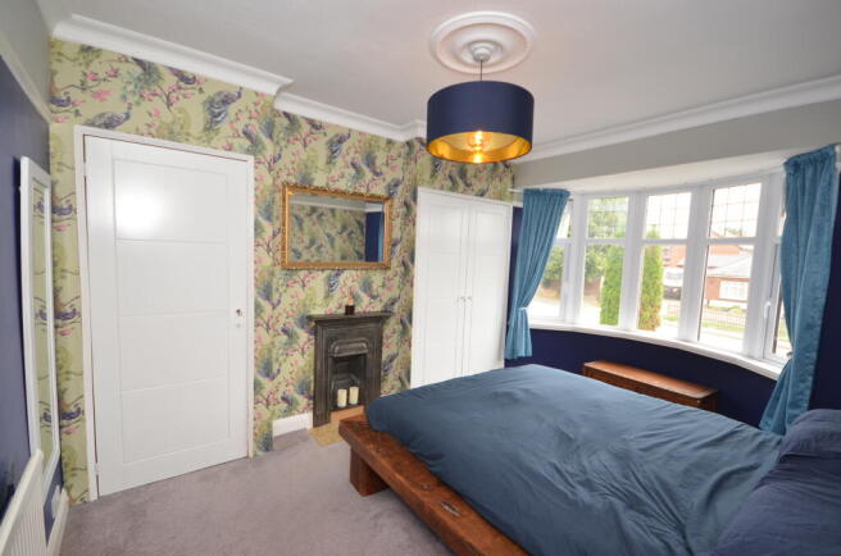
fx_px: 350
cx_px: 420
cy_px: 278
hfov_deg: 100.5
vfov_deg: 77.0
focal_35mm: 15
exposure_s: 1/80
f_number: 4.5
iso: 200
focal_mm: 10
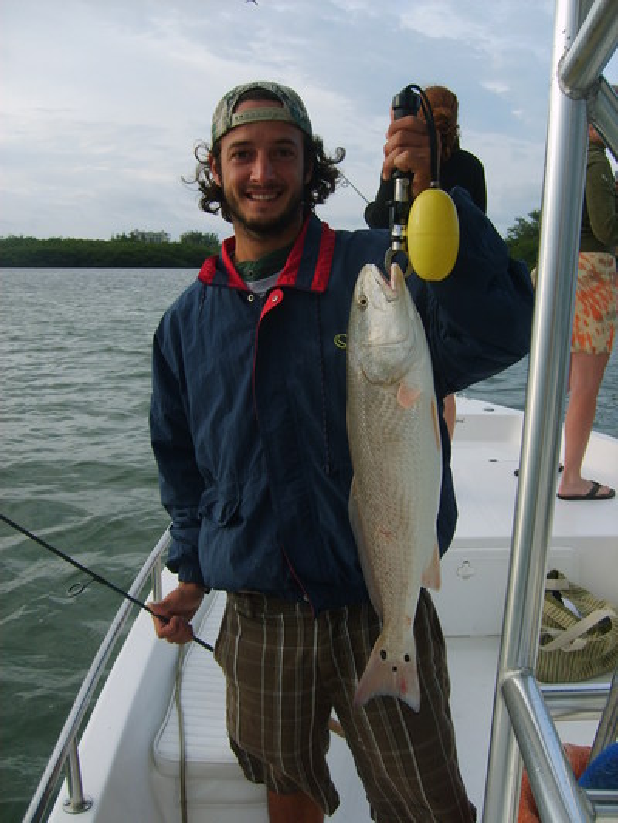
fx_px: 833
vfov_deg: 52.6
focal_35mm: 35
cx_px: 309
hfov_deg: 40.7
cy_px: 412
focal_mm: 5.8
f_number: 2.8
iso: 50
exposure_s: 1/350
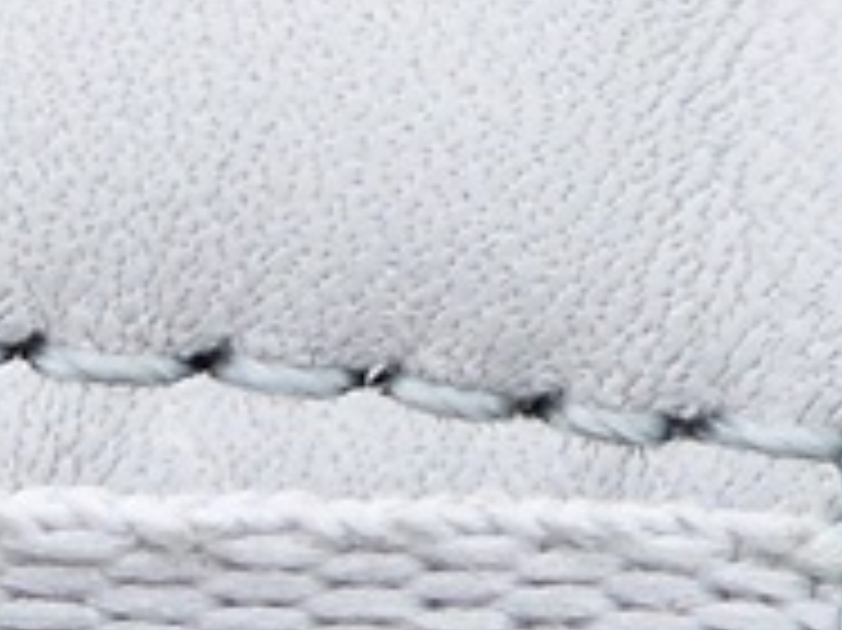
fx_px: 2625
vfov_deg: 13.4
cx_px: 81
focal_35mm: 108
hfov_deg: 17.9
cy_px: 706
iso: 80
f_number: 3.5
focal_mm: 5.4
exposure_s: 1/320
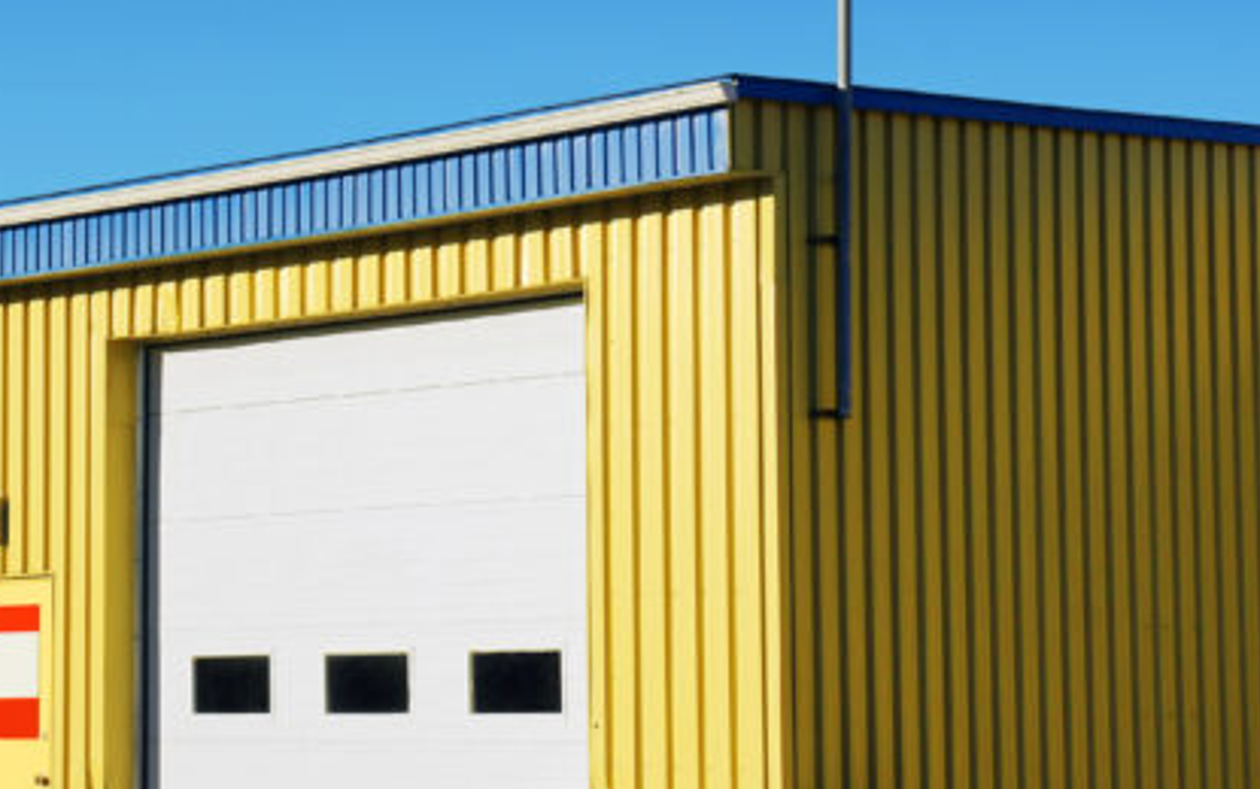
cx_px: 270
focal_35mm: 99
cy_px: 388
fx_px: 3400
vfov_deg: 13.2
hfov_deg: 20.8
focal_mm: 35
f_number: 11
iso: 160
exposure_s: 1/500
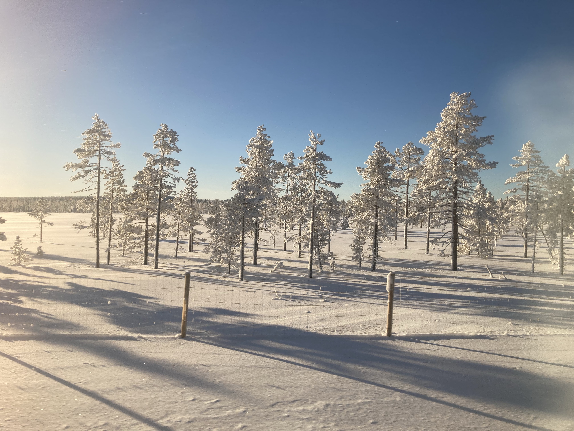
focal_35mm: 28
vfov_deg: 49.7
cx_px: 287
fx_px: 464
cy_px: 216
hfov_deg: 63.4
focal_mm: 3.99
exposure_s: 1/1230
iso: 20
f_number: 1.8
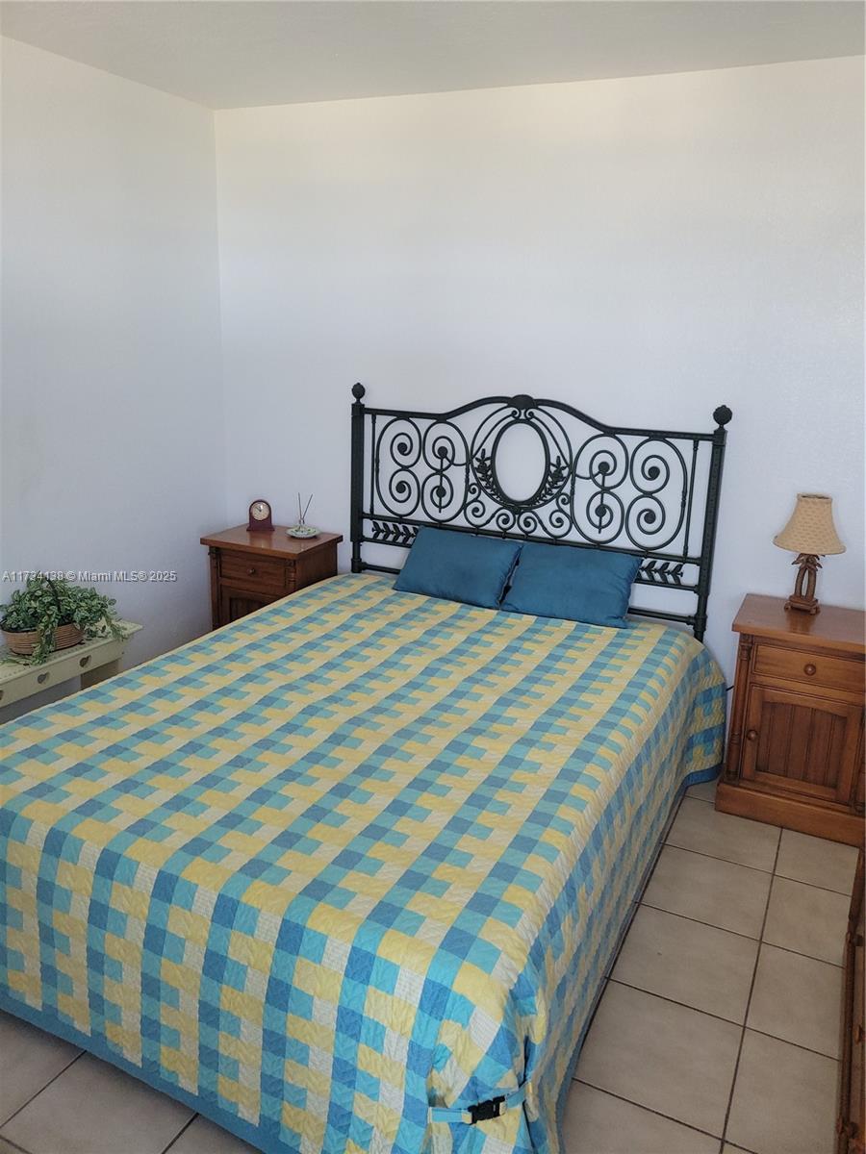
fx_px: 867
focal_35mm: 26
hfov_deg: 53.1
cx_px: 433
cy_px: 577
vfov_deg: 67.3
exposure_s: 1/60
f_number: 1.8
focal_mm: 5.4
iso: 200
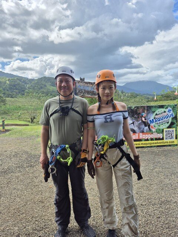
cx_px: 89
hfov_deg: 58.9
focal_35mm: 23
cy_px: 118
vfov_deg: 73.9
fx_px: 158
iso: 25
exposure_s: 1/1376
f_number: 1.8
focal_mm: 5.4
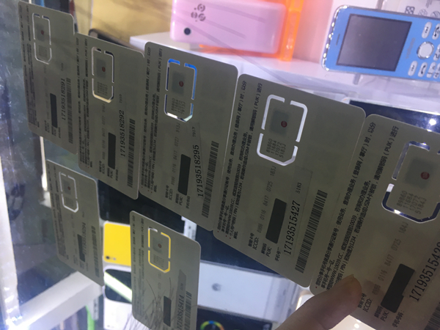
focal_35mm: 29
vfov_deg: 48.2
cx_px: 220
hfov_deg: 61.7
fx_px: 369
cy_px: 165
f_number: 2.2
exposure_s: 1/33
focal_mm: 4.15
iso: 32
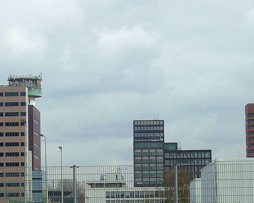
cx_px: 90
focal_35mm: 172
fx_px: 1293
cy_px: 96
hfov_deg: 11.2
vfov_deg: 9.0
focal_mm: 18
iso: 100
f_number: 7.8
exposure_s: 1/325
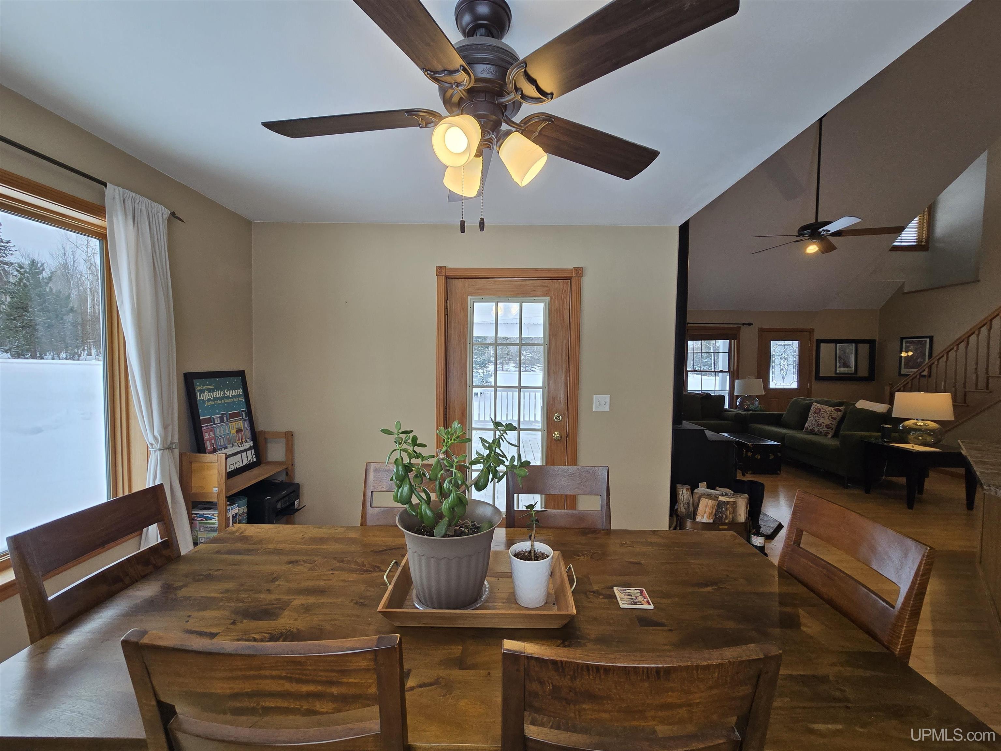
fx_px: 376
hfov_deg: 106.2
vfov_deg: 89.9
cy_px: 376
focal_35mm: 13
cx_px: 500
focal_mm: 2.2
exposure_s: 1/120
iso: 80
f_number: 2.2
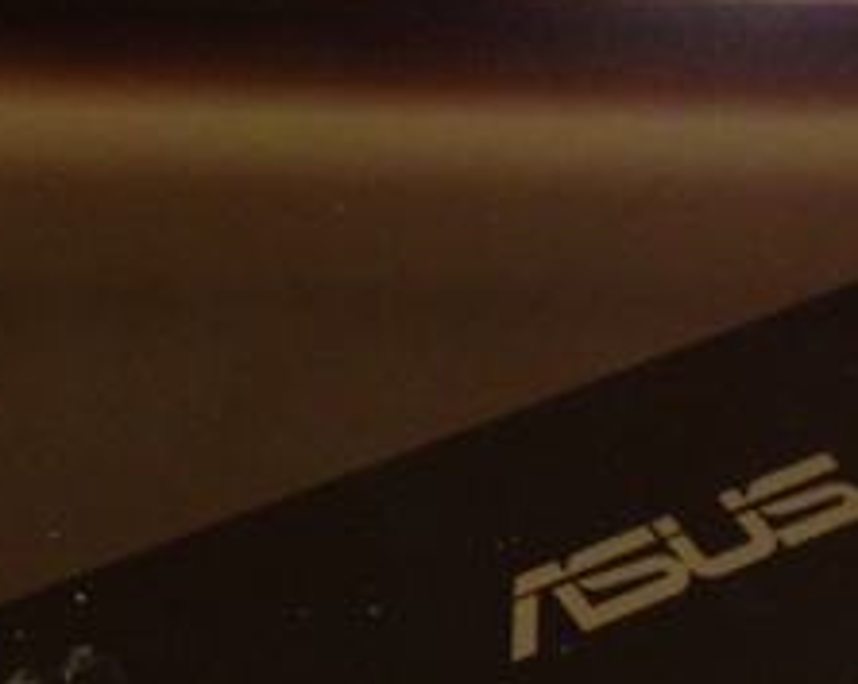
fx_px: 2358
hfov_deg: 20.5
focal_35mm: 93
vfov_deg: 16.0
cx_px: 251
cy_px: 784
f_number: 2.4
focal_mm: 4.13
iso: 320
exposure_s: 1/20
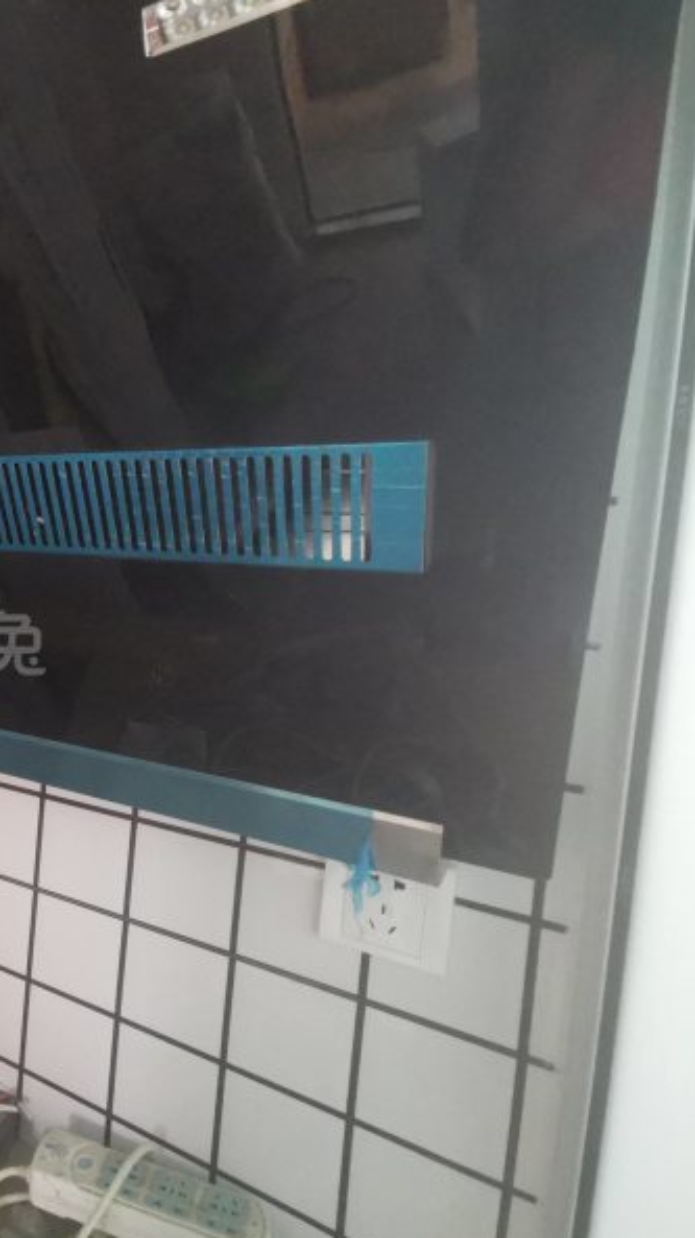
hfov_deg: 36.5
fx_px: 820
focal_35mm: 25
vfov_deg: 74.1
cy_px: 622
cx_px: -121
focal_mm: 2.26
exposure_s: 1/25
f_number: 2.2
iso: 500
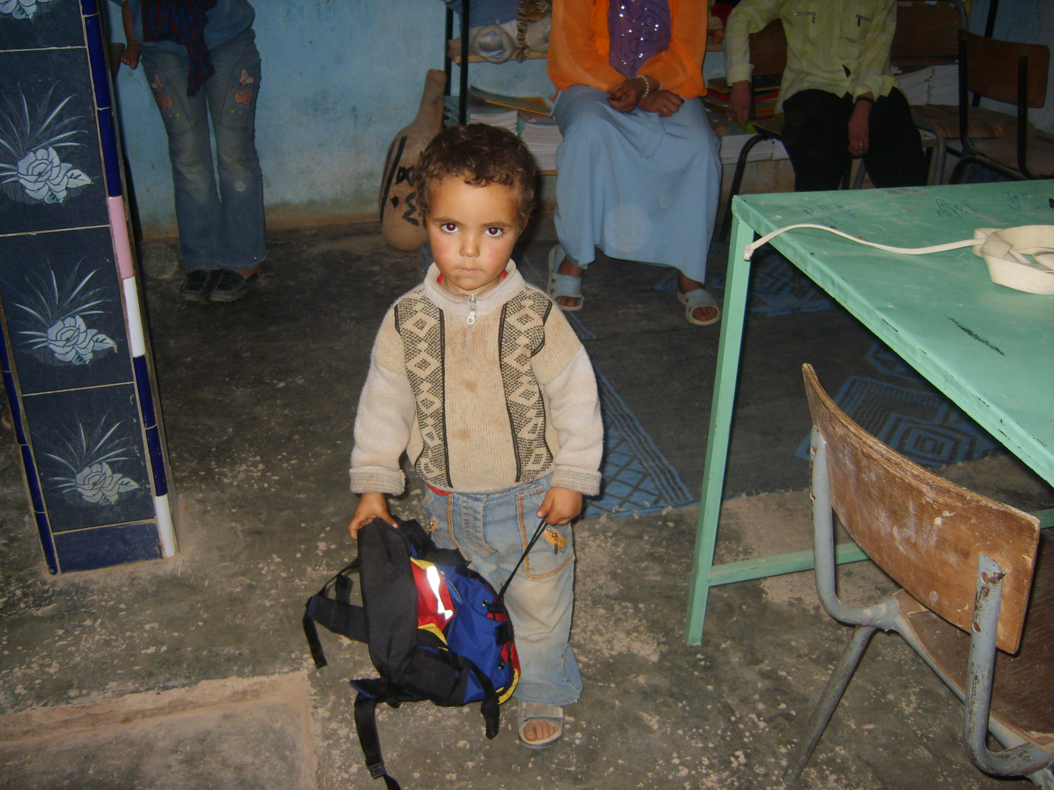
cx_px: 527
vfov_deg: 40.7
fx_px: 1066
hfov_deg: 52.6
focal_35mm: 35
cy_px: 395
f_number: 2.8
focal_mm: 7.4
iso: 100
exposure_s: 1/30
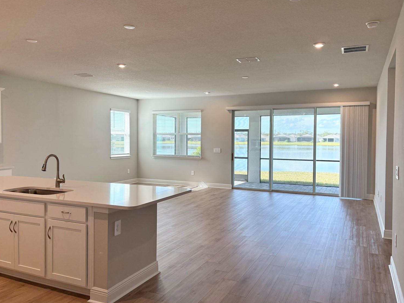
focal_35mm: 28
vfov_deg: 49.7
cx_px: 211
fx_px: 327
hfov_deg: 63.4
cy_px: 147
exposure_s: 1/232
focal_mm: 5.96
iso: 64
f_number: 1.6
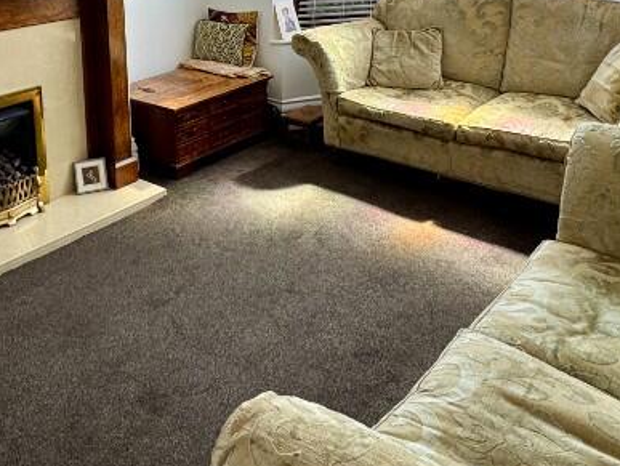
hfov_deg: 48.0
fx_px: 663
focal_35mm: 37
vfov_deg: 35.2
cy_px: 3
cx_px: 149
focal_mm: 2.22
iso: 64
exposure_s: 1/99
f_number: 2.2
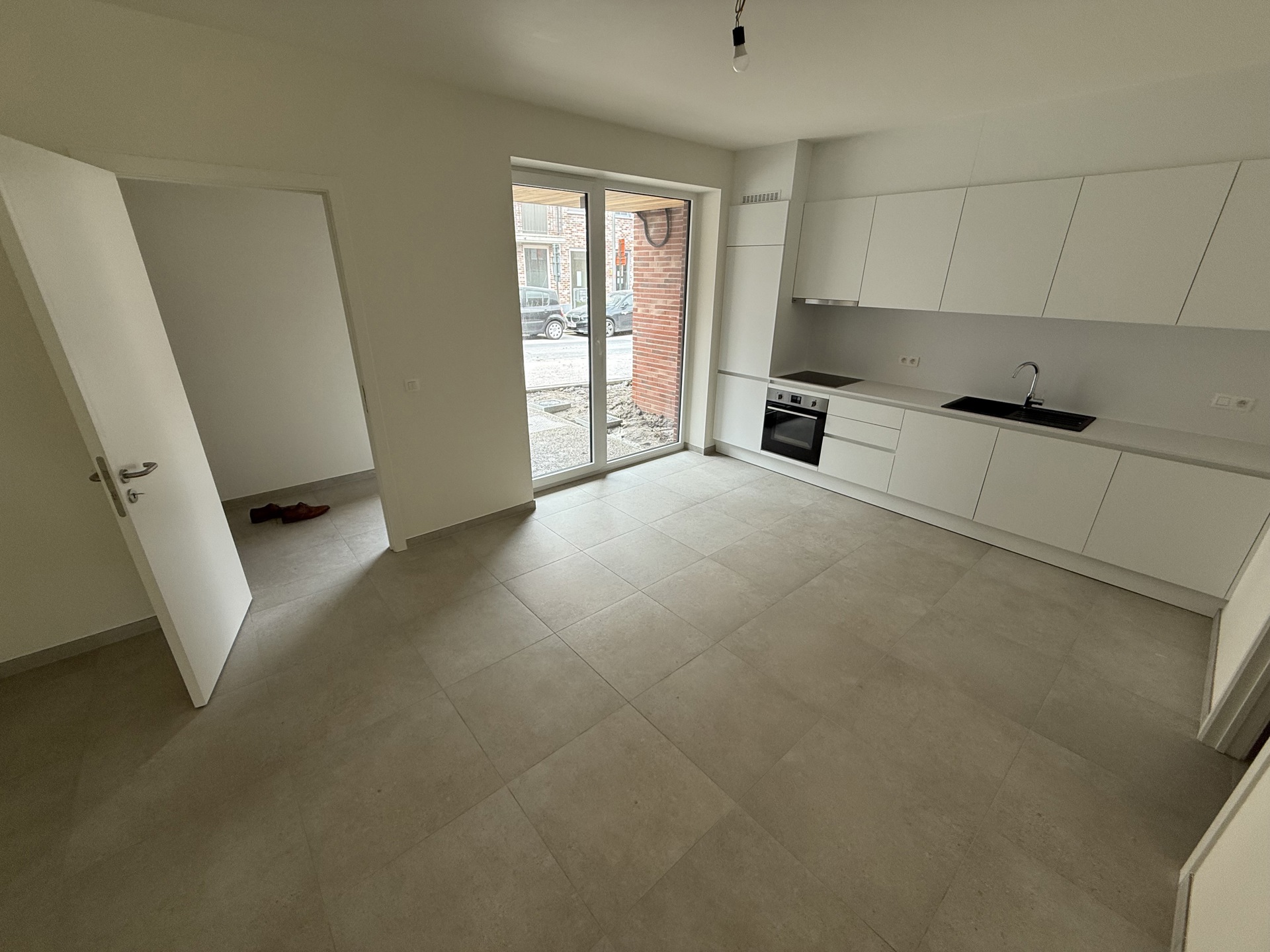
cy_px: 476
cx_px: 635
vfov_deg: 85.7
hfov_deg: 102.1
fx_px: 514
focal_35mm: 14
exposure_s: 1/99
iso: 80
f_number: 2.2
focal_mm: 2.22
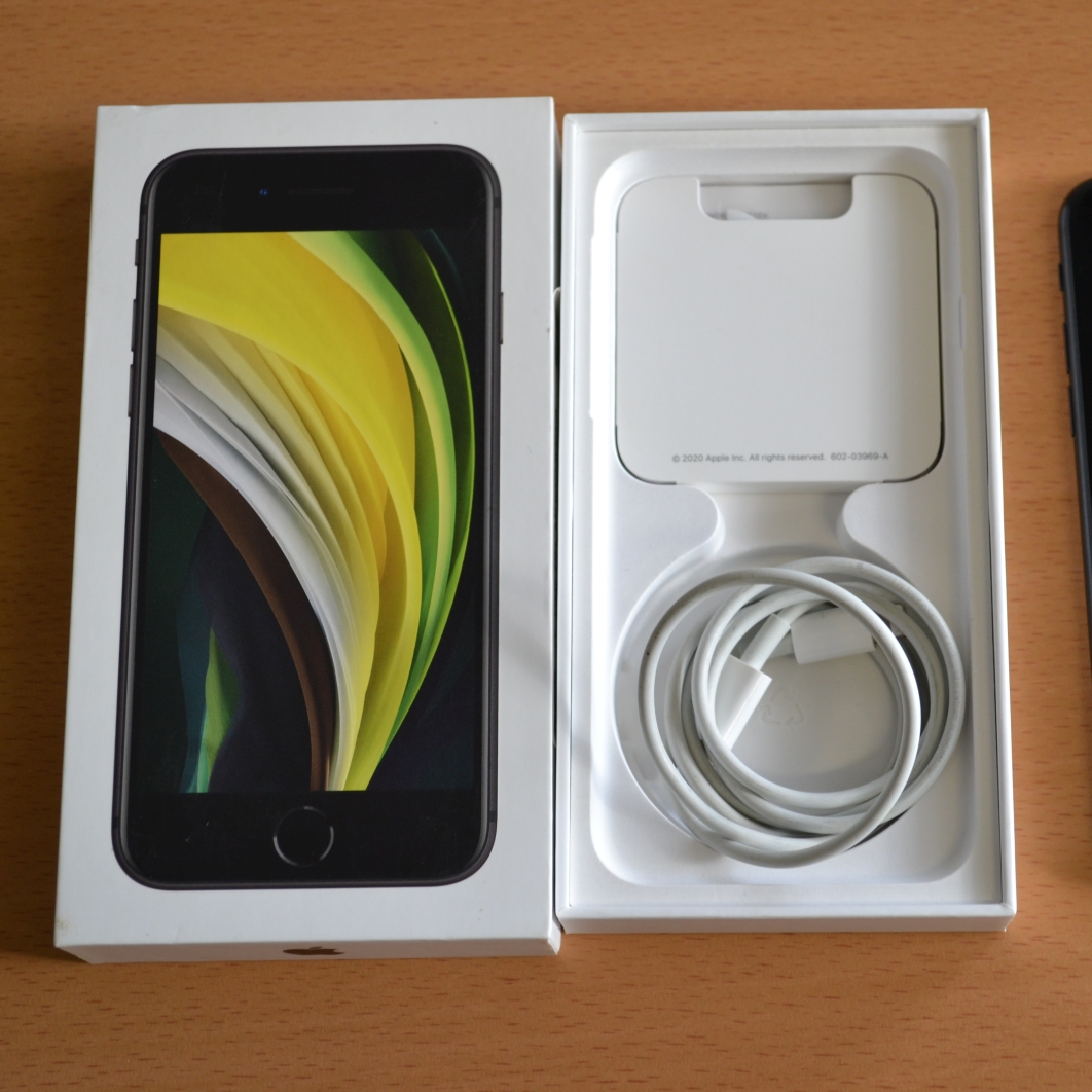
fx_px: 2605
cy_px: 544
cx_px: 718
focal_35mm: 73
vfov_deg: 23.7
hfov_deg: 23.6
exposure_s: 1/50
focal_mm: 38
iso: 400
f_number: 5
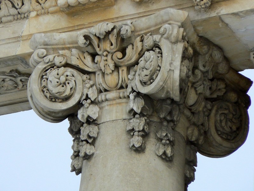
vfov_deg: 3.4
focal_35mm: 432
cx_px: 127
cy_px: 96
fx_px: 3170
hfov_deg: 4.6
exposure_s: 1/1000
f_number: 8
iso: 200
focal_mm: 72
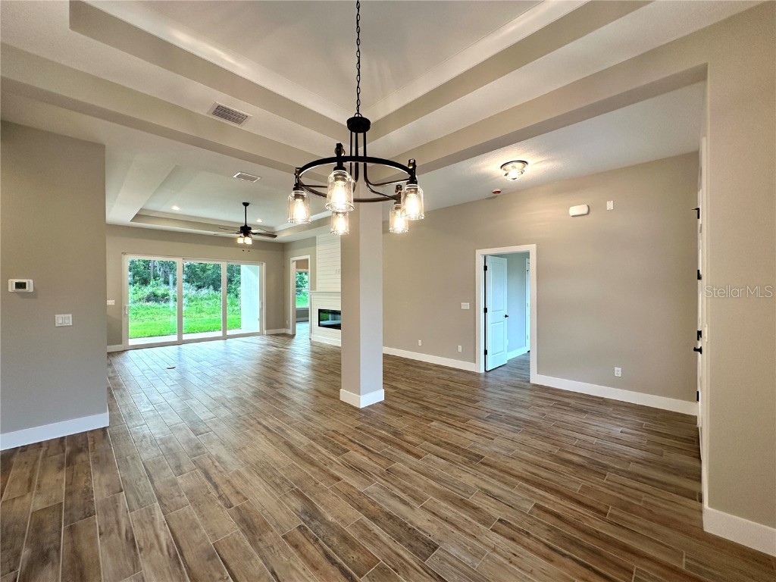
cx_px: 388
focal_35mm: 14
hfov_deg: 102.1
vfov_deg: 85.7
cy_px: 291
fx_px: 314
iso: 125
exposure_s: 1/120
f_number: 2.2
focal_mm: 2.22
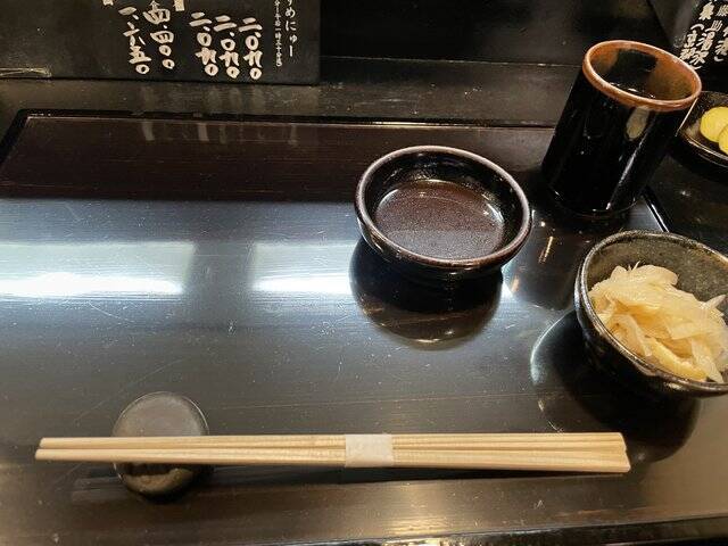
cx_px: 364
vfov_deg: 53.1
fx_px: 547
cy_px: 273
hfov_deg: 67.3
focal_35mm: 26
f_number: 1.6
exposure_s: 1/40
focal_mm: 4.2
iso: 640
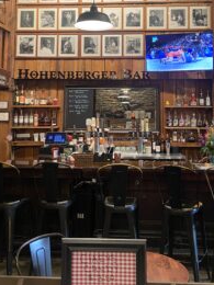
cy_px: 81
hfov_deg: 34.3
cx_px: 115
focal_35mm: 42
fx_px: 346
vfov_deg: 43.7
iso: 400
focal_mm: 4.25
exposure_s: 1/60
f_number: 1.8
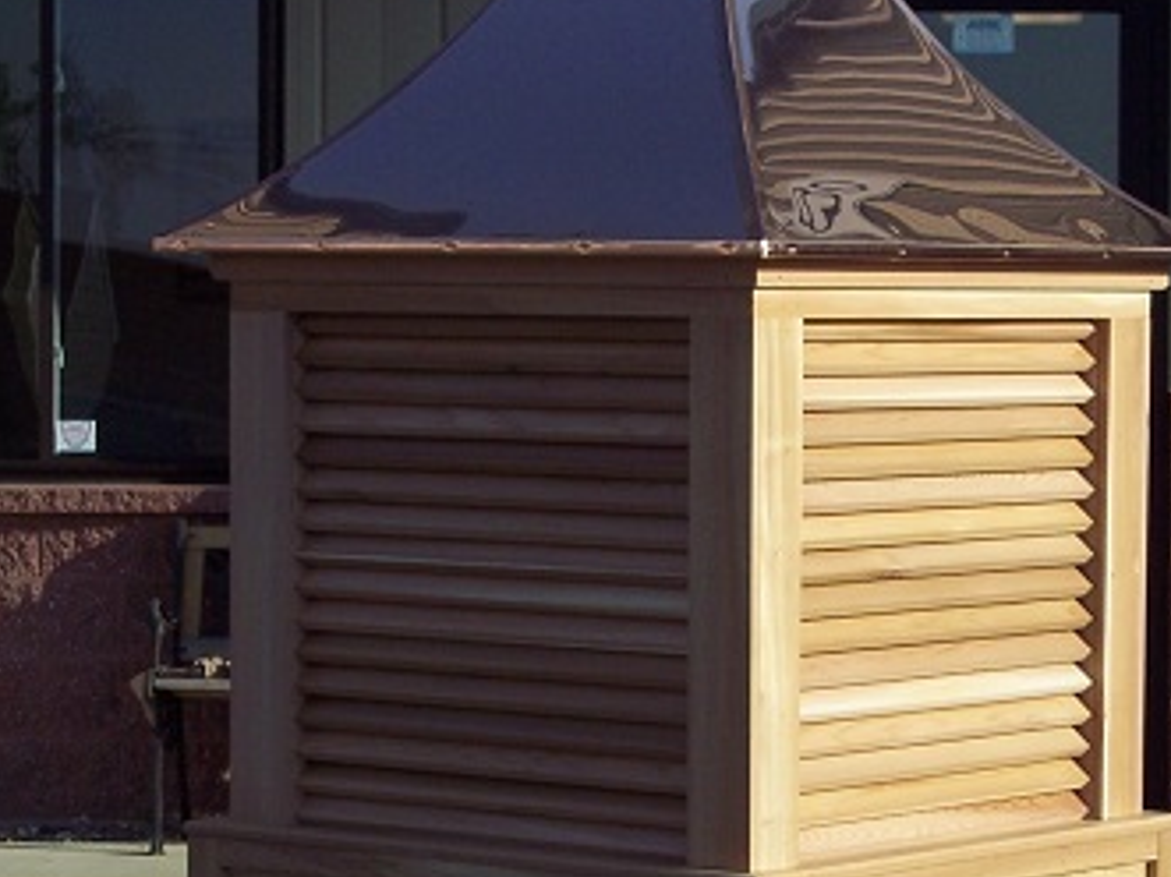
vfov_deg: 10.5
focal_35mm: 141
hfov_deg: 14.0
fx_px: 4768
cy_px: 502
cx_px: 794
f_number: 4.8
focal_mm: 13.3
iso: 100
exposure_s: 1/500
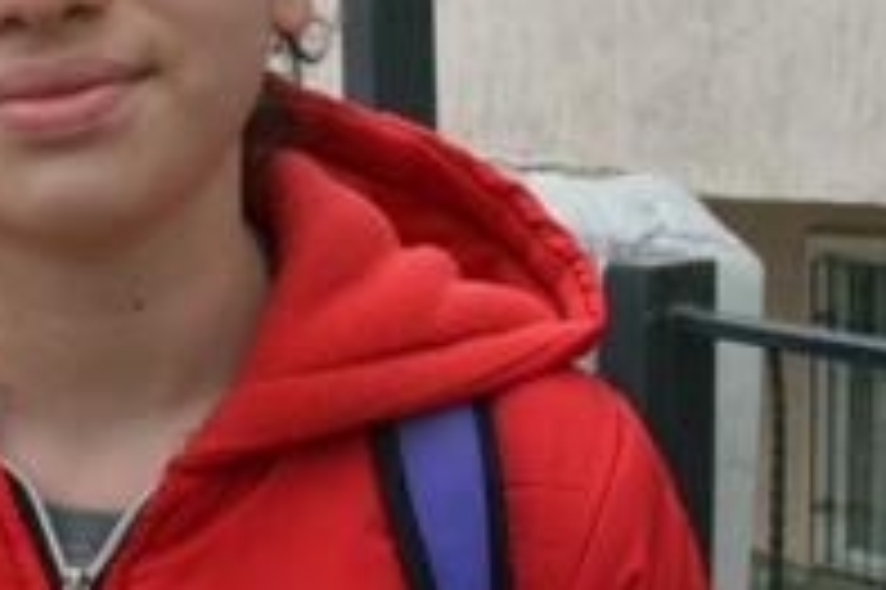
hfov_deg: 22.1
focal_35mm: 87
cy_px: 329
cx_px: -97
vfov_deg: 15.7
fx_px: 2139
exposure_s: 1/1000
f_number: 16
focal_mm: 28
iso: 5000
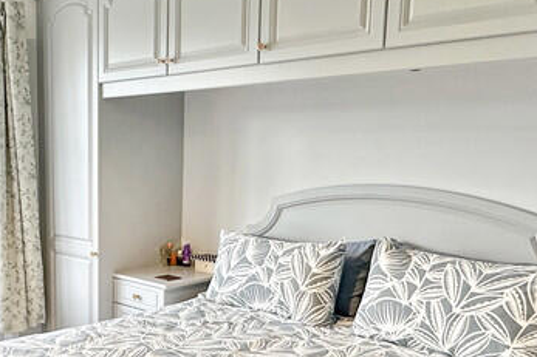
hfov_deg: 43.3
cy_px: 249
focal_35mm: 43
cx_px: 105
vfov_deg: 30.8
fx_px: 641
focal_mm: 2.22
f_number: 2.2
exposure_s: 1/77
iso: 320
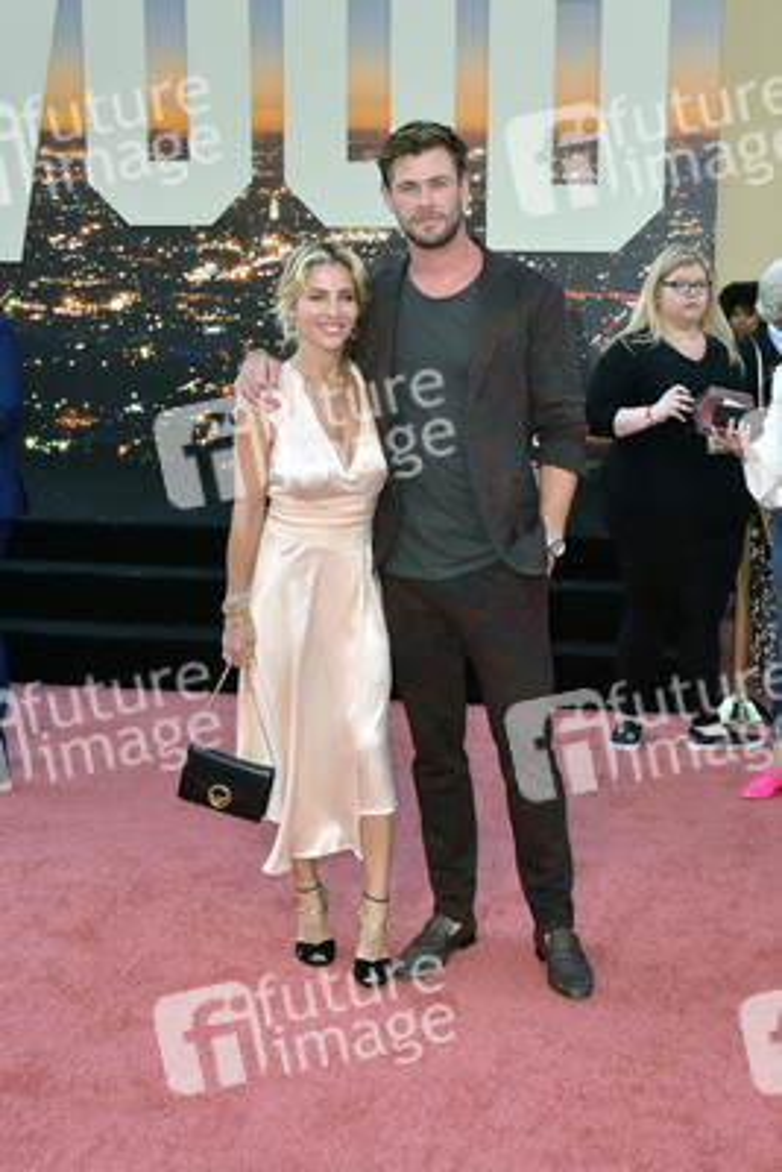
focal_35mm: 40
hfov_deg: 33.4
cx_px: 391
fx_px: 1302
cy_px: 586
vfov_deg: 48.4
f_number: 7.1
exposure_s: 1/250
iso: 640
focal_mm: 40
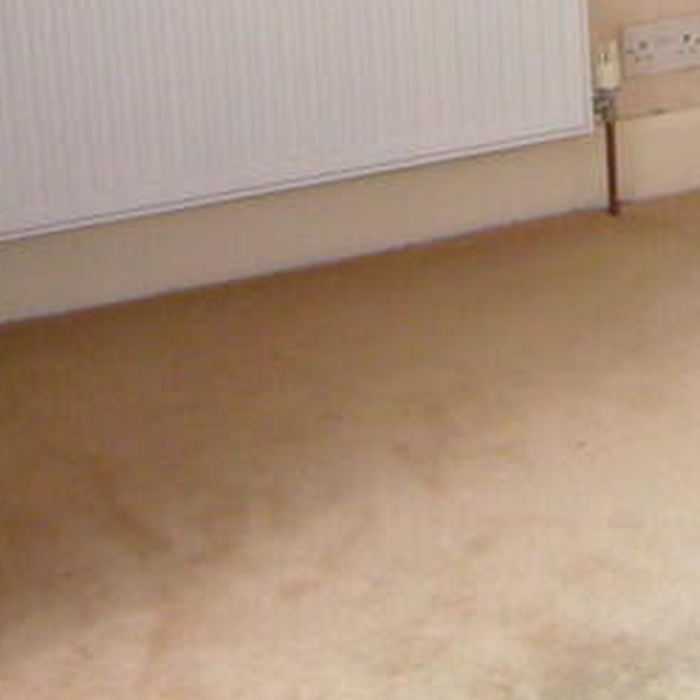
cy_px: -308
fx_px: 2334
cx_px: 771
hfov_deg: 16.5
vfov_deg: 15.8
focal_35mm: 102
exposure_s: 1/30
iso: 160
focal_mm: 4.6
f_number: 2.8
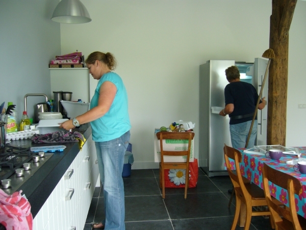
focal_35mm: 35
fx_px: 309
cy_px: 115
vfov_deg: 40.7
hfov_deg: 52.6
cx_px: 153
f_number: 2.8
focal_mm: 5.8
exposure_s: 1/40
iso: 100
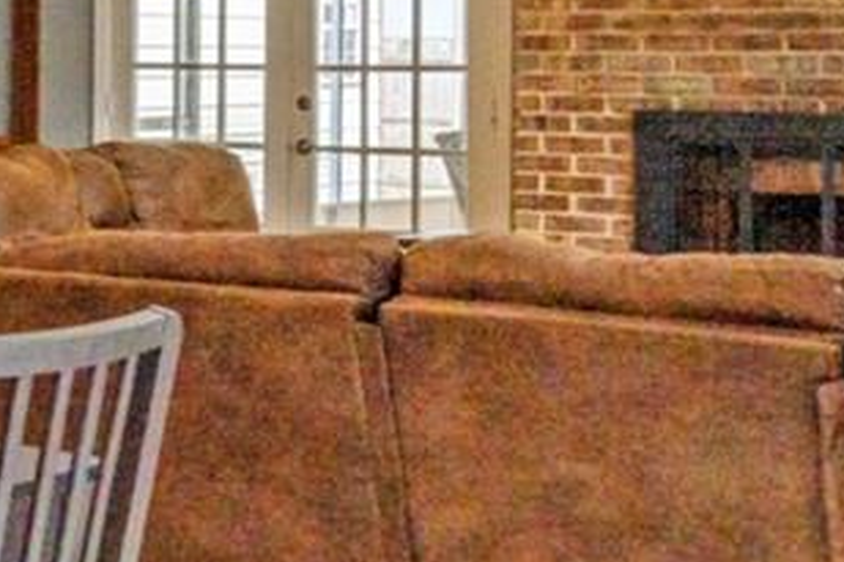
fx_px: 2006
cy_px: 74
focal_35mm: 86
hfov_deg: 18.2
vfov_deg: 15.8
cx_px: -715
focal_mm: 11
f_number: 9
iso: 250
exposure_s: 1/80
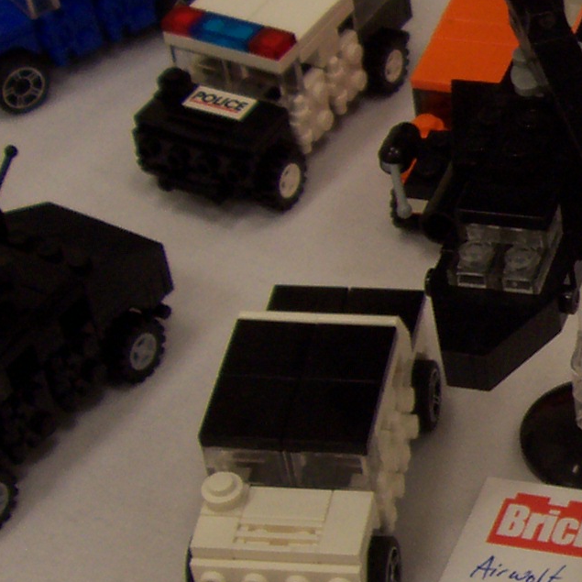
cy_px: 344
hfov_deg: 14.7
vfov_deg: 16.0
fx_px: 2073
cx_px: 906
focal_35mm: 109
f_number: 2.7
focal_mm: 5.6
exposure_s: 1/44.9
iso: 80
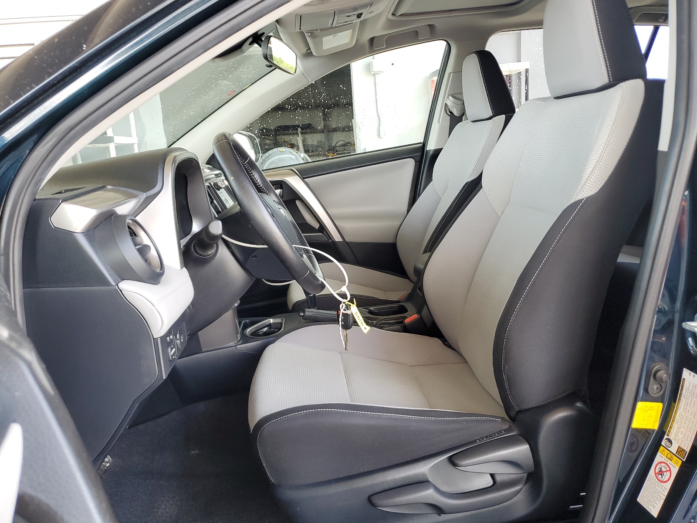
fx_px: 524
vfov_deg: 53.1
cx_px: 348
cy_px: 262
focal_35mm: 26
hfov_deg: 67.3
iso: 70
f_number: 1.5
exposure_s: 1/120
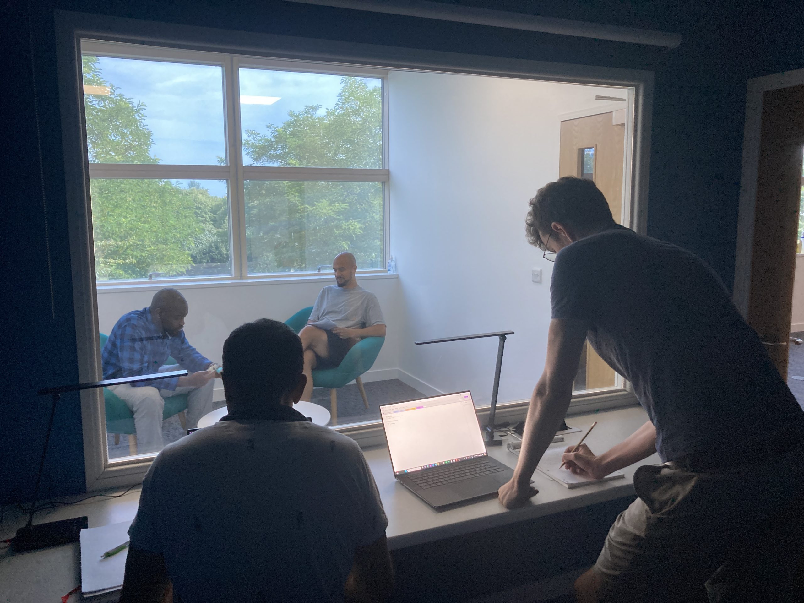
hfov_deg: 63.4
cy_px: 302
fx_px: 650
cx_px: 402
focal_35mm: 28
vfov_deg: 49.7
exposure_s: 1/60
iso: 200
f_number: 1.8
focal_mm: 3.99
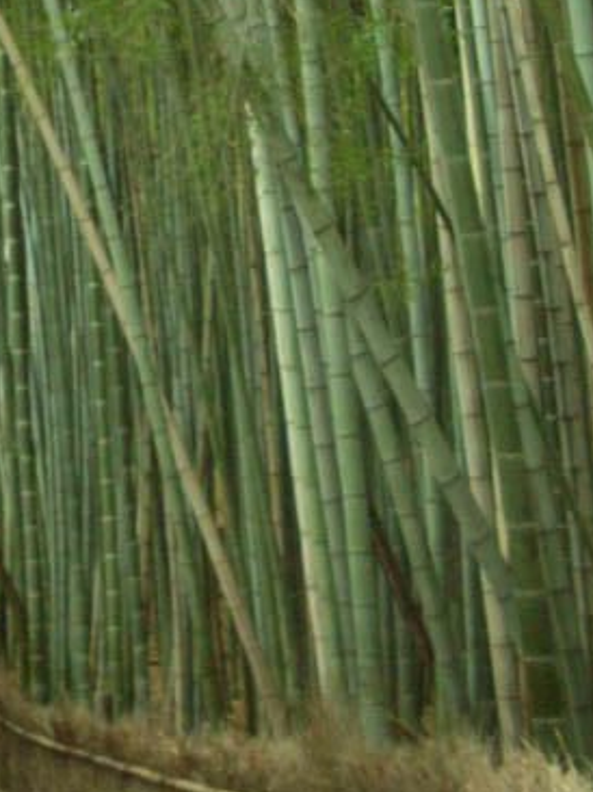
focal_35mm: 98
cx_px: -119
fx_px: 2241
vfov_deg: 19.5
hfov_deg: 14.6
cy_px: 9
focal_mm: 5.8
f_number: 2.8
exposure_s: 1/3.7
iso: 200
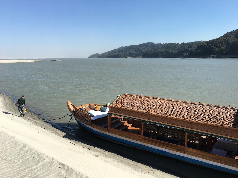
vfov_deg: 48.2
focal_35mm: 29
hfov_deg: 61.7
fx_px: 199
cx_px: 119
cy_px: 89
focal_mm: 4.15
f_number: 2.2
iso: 25
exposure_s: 1/1304
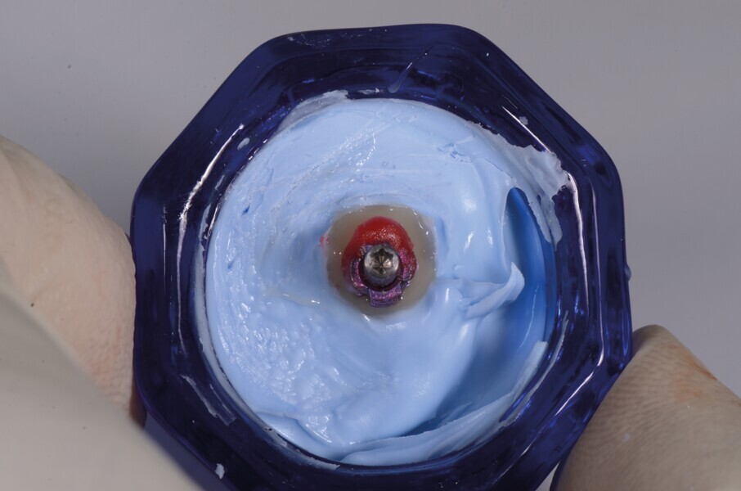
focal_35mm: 158
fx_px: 3235
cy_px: 246
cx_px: 370
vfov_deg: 8.7
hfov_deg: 13.1
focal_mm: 105
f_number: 25
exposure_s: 1/100
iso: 200
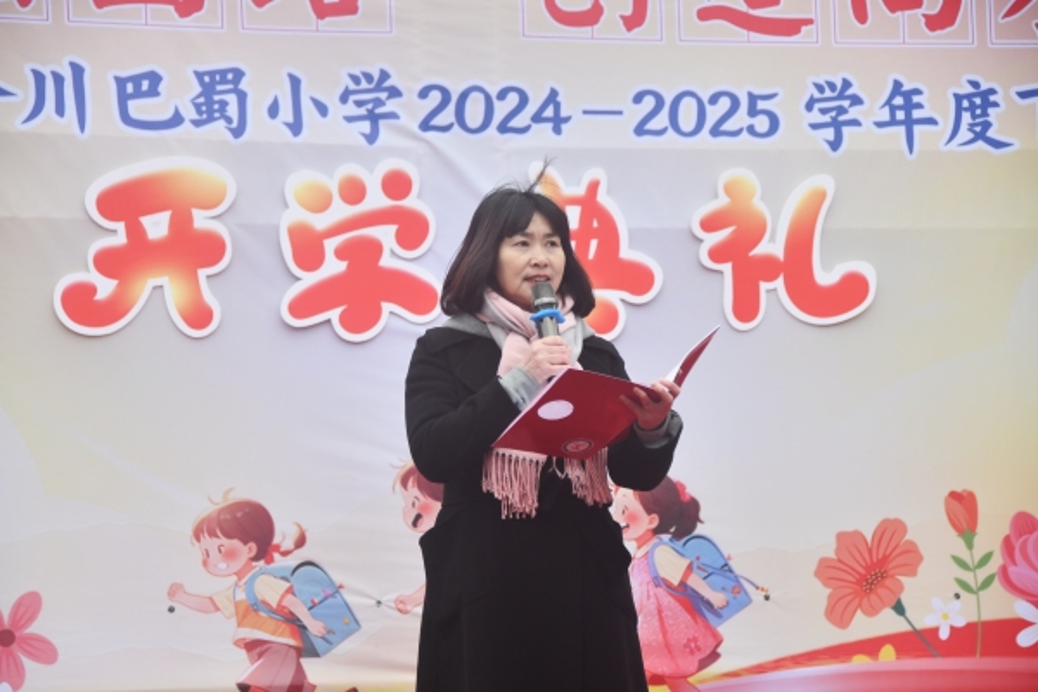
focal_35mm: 135
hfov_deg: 15.2
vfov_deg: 10.2
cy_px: 346
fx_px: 3892
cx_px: 519
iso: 400
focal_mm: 90
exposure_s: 1/250
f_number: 5.3
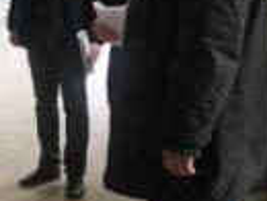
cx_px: -76
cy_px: -28
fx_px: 819
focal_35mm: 106
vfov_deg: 13.7
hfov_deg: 17.4
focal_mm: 20
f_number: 1.7
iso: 500
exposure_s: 1/60
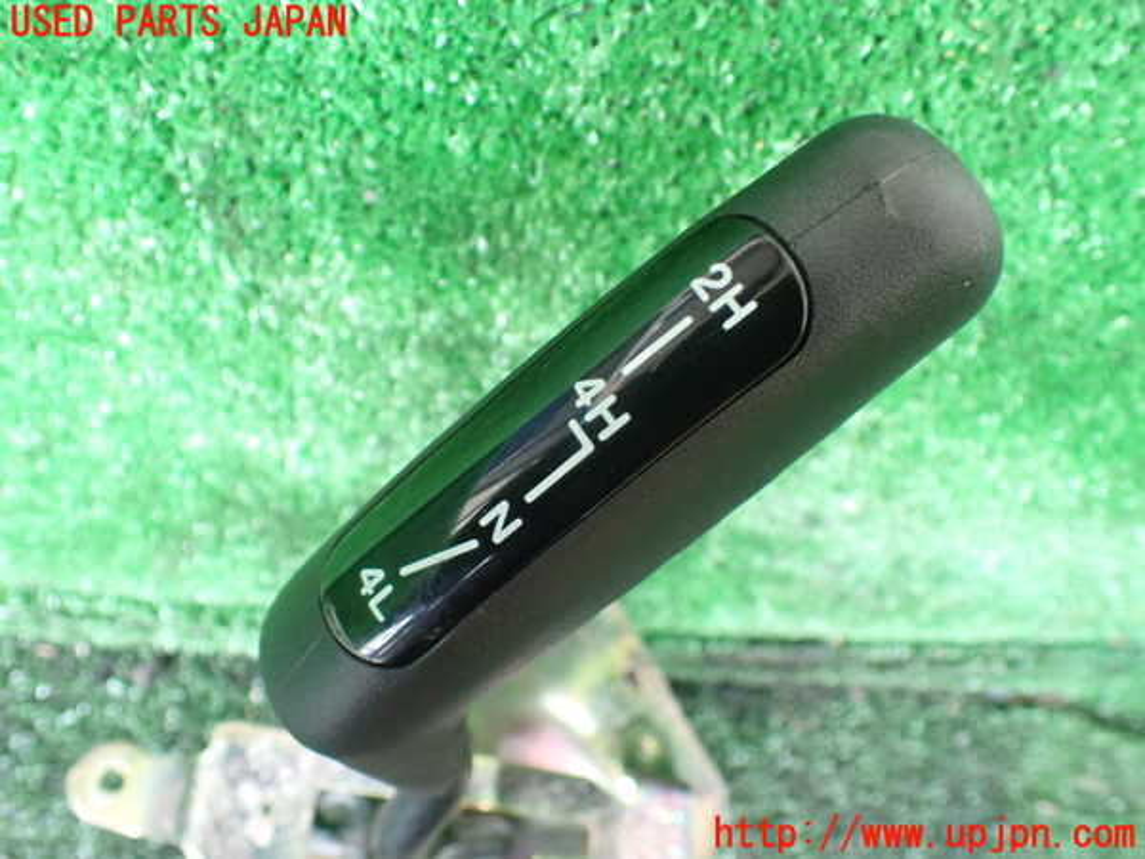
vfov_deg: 46.8
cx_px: 572
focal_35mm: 30
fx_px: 992
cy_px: 430
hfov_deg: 60.0
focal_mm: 5.4
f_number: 2.3
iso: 800
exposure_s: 1/30
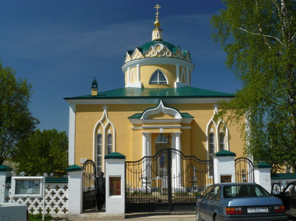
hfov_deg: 51.4
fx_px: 308
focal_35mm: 36
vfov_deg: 39.6
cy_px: 110
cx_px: 148
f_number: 8
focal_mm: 6
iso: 100
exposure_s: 1/100
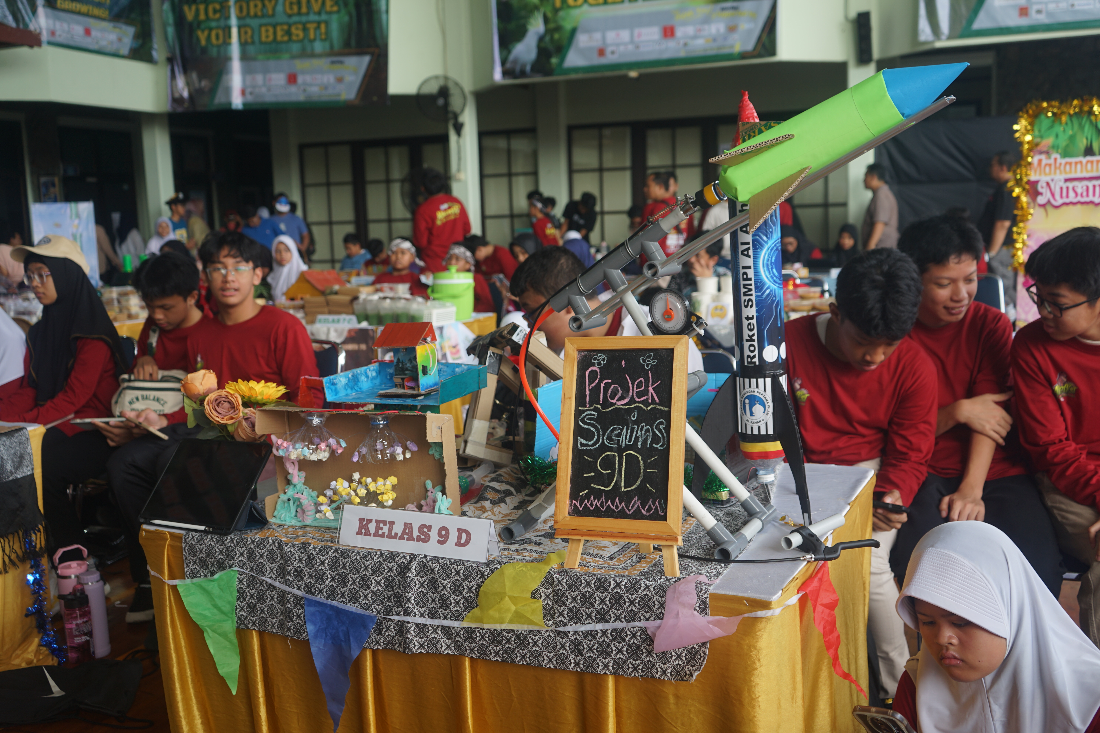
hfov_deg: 54.4
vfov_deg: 37.9
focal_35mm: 35
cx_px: 550
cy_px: 366
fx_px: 1069
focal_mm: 35
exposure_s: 1/80
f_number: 4.5
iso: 100
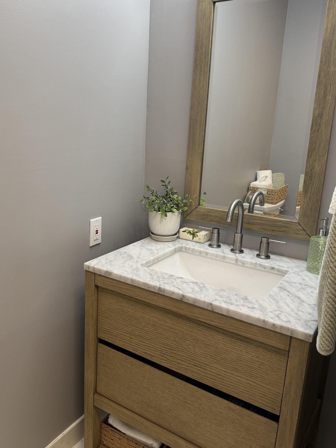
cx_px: 136
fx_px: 388
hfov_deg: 46.6
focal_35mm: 30
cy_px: 220
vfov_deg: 60.0
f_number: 1.78
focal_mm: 6.76
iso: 100
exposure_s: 1/60
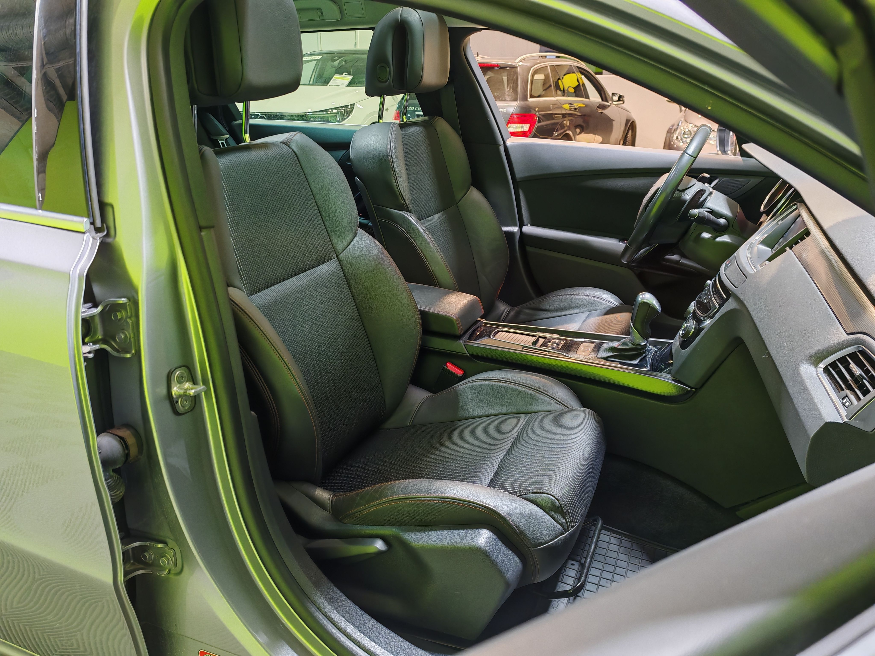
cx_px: 438
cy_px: 328
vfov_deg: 51.4
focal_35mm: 27
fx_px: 682
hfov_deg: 65.3
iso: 80
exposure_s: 1/50
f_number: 1.4
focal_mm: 6.83
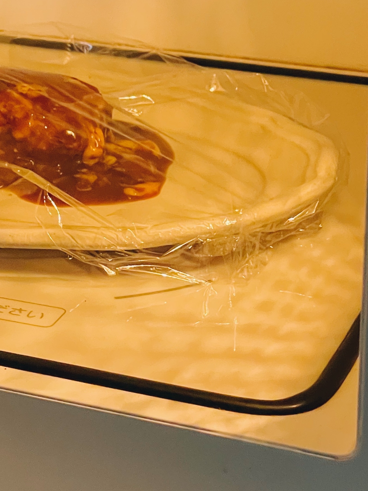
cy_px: 117
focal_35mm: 117
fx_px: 1657
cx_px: -3
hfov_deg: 12.5
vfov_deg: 16.7
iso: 500
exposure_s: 1/50
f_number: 2
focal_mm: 6
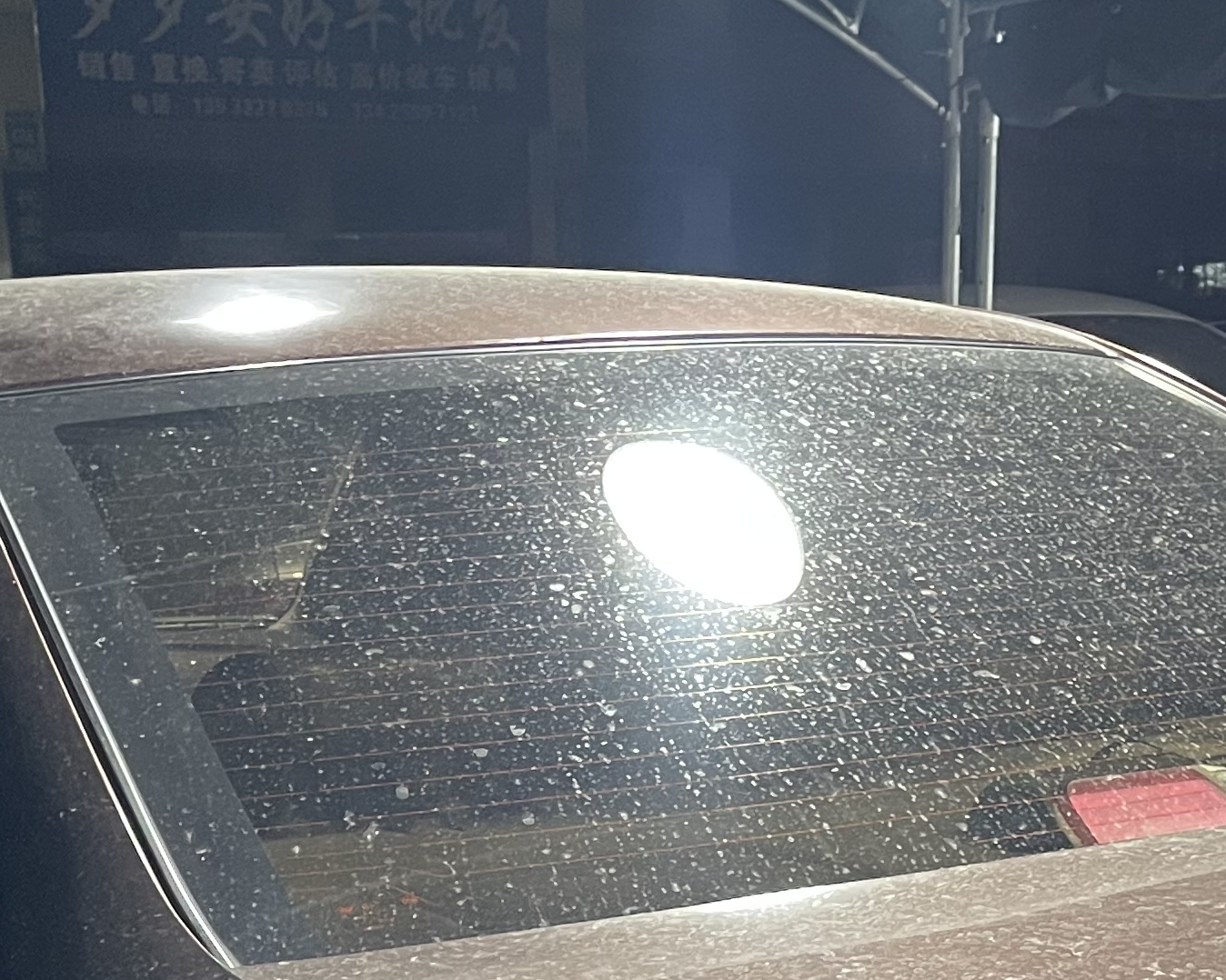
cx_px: 617
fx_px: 2648
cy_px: 1321
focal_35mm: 73
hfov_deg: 26.1
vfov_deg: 19.2
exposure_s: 1/33
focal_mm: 5.1
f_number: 1.6
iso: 400
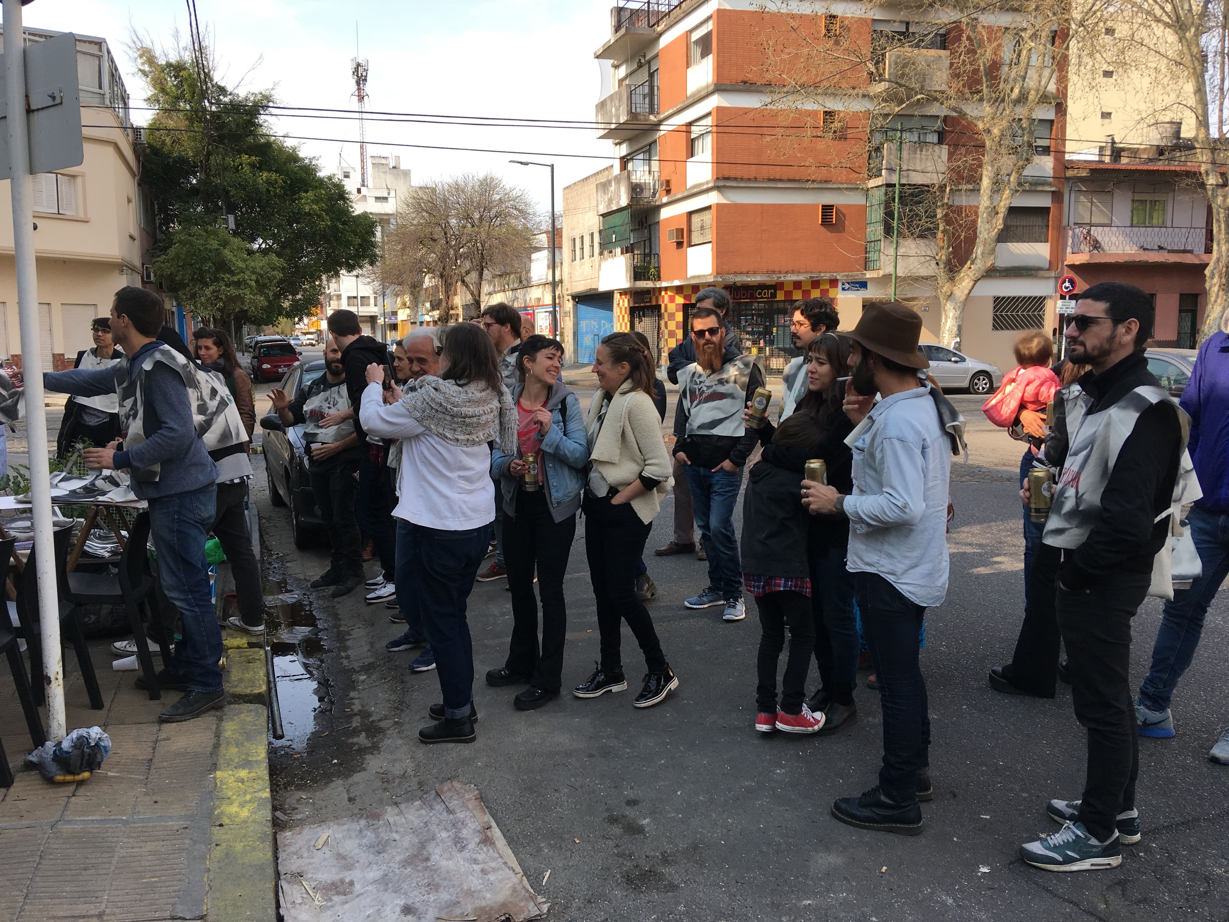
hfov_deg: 61.7
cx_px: 614
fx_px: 1030
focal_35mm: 29
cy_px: 461
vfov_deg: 48.2
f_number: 2.2
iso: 25
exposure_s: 1/569
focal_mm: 4.15
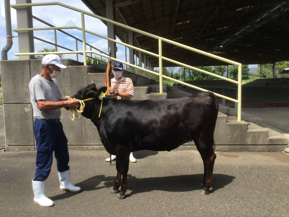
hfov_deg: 58.4
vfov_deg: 45.4
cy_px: 108
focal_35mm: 31
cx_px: 144
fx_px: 259
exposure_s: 1/926
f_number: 2.4
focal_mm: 3.3
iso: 25
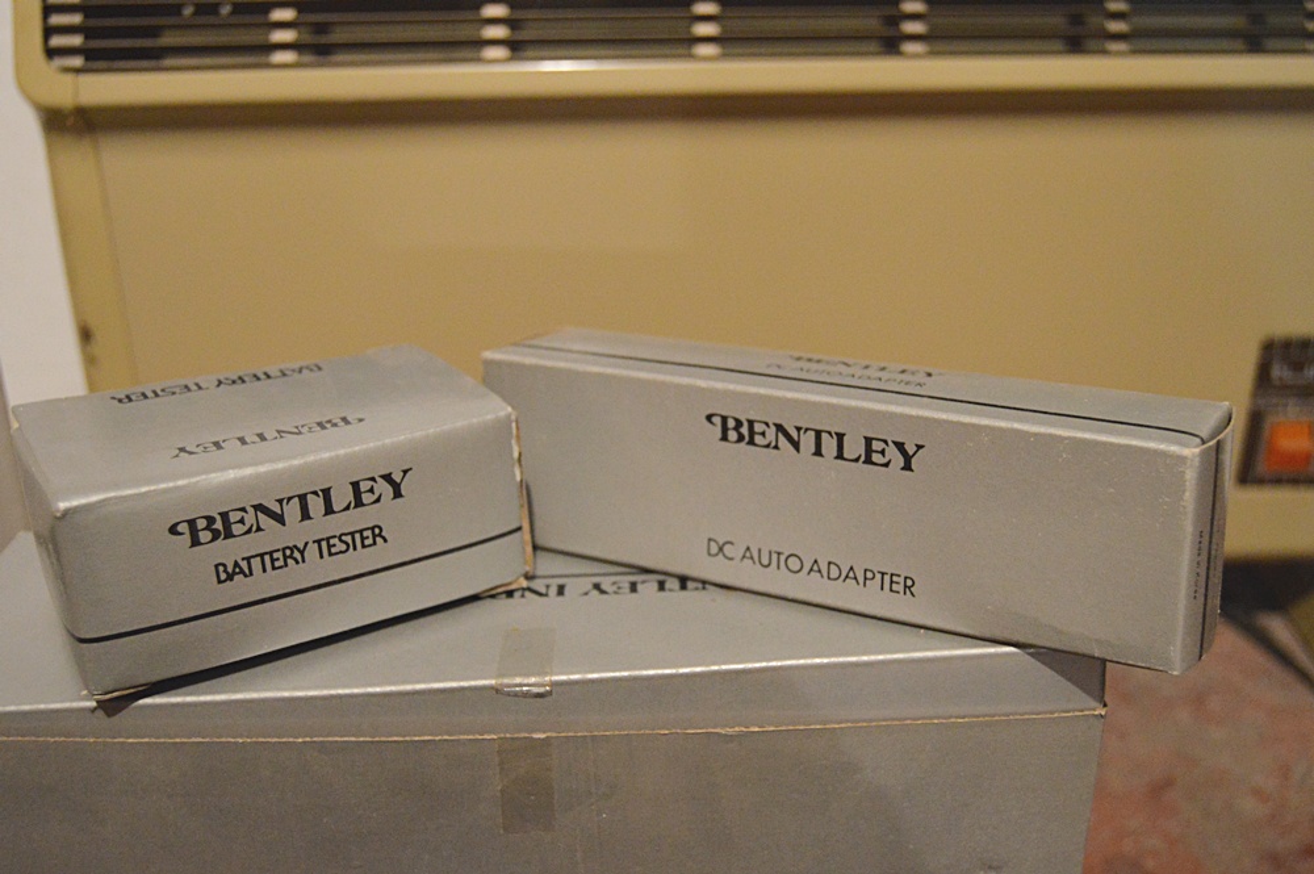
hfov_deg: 49.6
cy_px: 437
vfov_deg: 34.2
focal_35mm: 39
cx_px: 657
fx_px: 1422
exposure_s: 1/15
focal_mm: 26
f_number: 4
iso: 3200
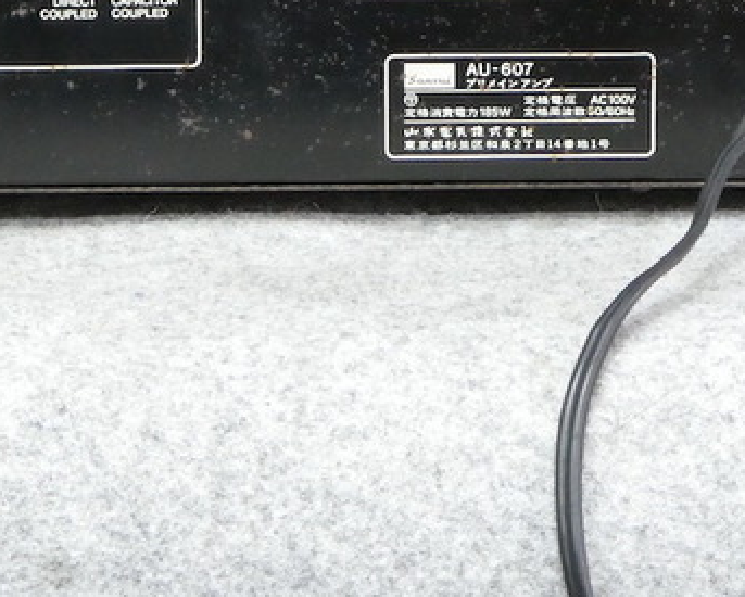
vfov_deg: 8.0
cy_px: -128
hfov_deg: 10.1
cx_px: 163
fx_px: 4215
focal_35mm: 191
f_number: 5.6
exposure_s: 1/8
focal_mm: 12.5
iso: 400
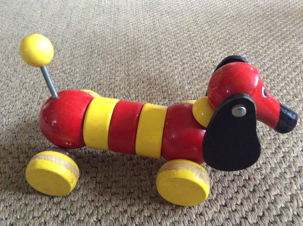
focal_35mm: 32
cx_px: 152
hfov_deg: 56.9
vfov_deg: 44.1
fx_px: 280
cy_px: 113
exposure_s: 1/17
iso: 400
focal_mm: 3.3
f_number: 2.4
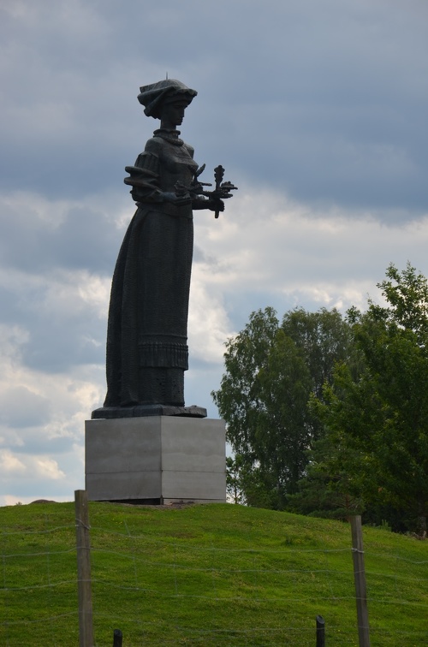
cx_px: 214
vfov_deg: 13.1
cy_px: 324
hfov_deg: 8.7
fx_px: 2824
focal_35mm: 158
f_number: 9
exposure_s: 1/320
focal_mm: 105
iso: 100
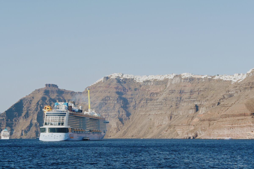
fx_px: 529
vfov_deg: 18.2
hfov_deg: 27.0
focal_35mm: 75
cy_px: 84
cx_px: 127
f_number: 7.1
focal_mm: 50
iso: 100
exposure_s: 1/400
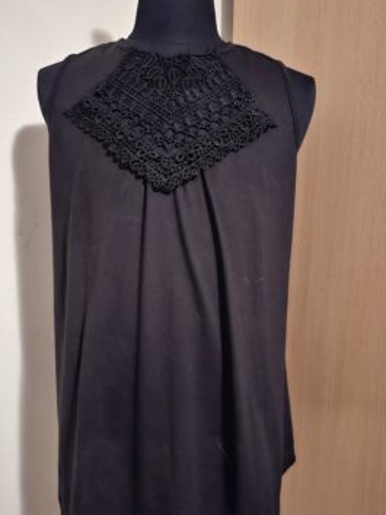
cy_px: 272
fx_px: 387
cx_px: 184
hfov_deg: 53.0
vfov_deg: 67.3
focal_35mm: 26
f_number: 1.8
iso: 1250
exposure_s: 1/17
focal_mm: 5.54
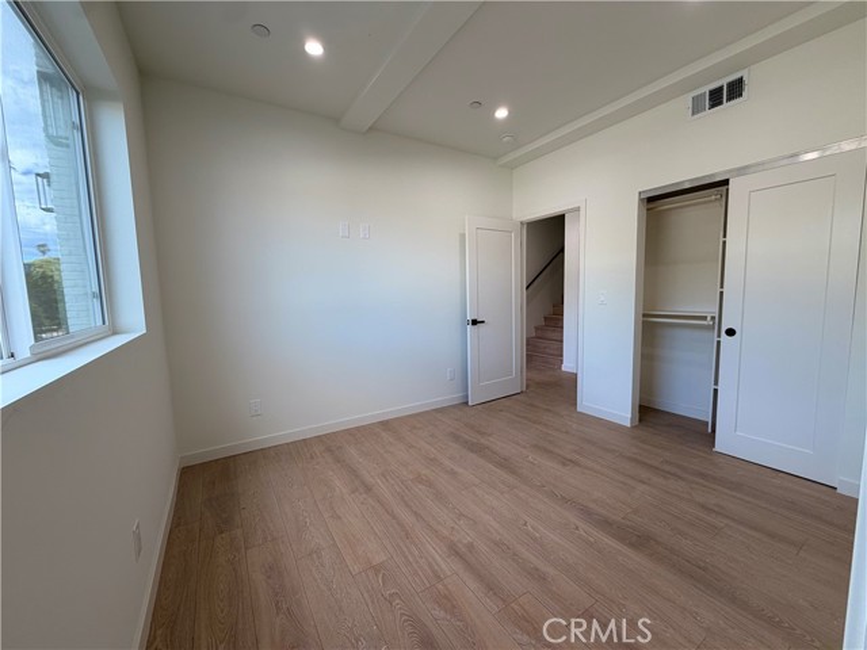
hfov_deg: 102.1
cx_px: 434
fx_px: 351
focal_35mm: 14
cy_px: 325
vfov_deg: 85.7
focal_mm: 2.22
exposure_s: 1/121
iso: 64
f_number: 2.2
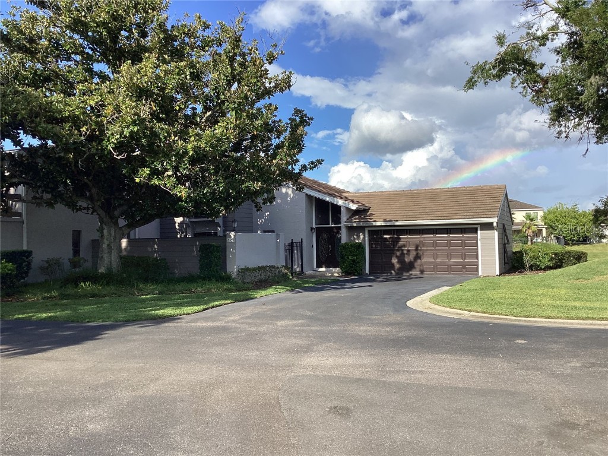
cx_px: 304
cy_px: 228
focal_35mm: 31
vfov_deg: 45.4
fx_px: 544
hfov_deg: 58.4
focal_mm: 3.3
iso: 25
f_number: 2.4
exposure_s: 1/1101
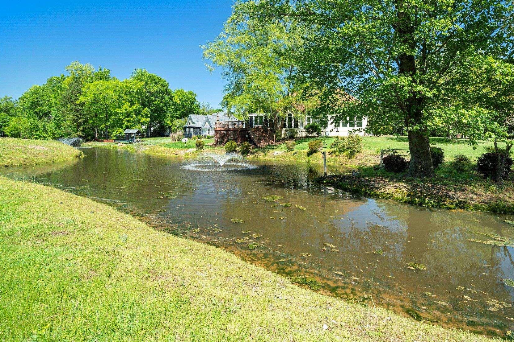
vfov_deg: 73.3
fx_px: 228
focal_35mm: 16
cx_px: 273
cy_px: 145
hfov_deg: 96.6
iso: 640
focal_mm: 13
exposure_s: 1/400
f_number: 7.1
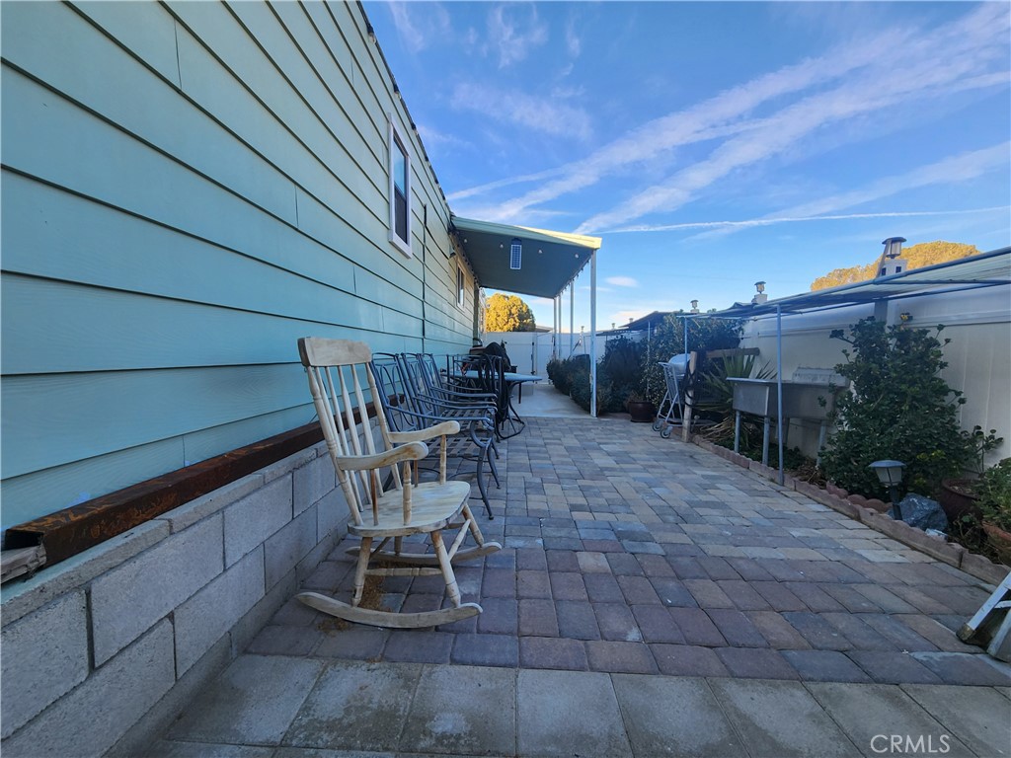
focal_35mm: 13
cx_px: 506
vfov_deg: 89.9
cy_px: 379
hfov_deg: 106.2
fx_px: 380
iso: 50
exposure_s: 1/434
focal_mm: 2.2
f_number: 2.2
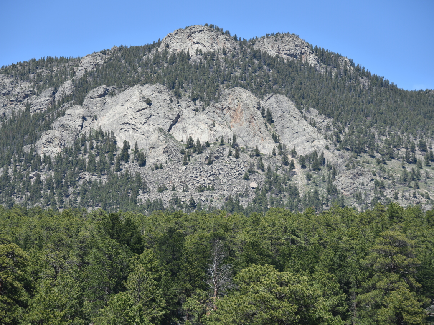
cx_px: 211
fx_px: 1843
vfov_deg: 10.1
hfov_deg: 13.4
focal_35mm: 147
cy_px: 163
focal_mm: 135
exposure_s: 1/320
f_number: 6.3
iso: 100
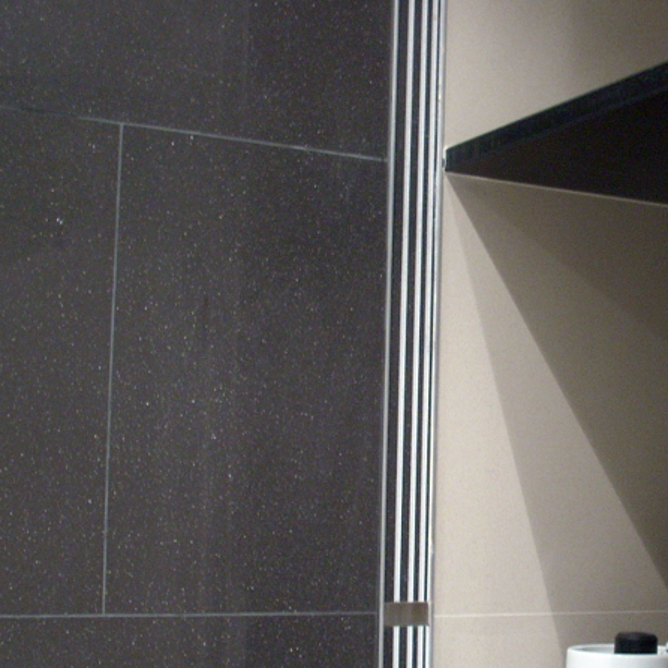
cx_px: 482
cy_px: 410
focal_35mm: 66
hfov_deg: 25.8
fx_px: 1441
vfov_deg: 26.0
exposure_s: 1/8.4
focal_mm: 6.2
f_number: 2.8
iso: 200
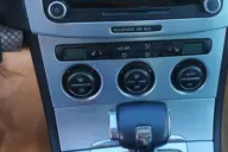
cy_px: 69
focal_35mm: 52
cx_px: 151
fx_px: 329
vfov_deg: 26.0
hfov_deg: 37.8
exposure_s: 1/50
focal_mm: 5.89
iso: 60
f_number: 1.89
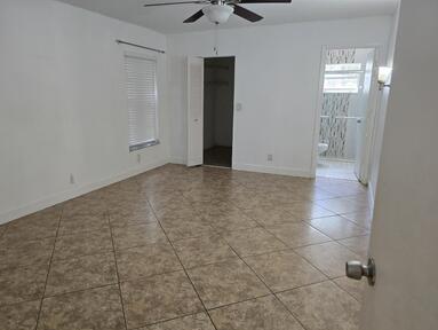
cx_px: 210
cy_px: 171
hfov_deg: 71.5
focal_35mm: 24
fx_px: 304
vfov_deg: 56.9
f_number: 1.7
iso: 640
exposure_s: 1/120
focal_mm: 6.3
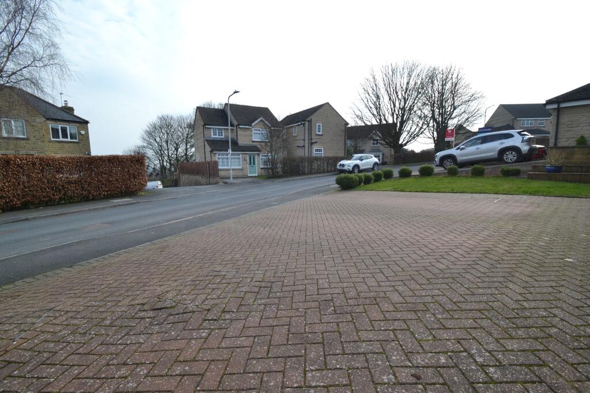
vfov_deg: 77.3
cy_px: 196
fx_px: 246
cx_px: 295
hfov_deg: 100.4
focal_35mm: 15
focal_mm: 10
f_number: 6.3
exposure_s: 1/160
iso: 100
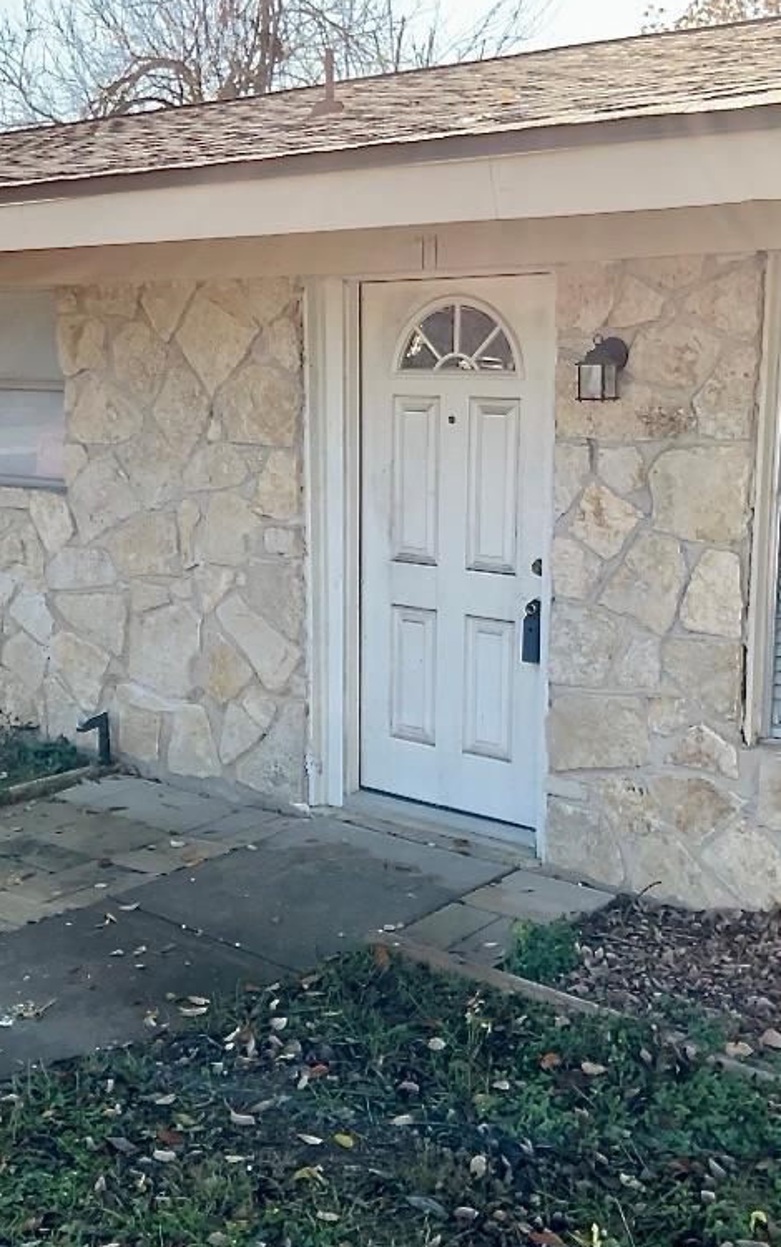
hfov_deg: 32.8
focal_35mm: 39
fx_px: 1327
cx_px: 422
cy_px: 619
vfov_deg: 50.4
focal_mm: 3
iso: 25
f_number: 1.8
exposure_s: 1/709
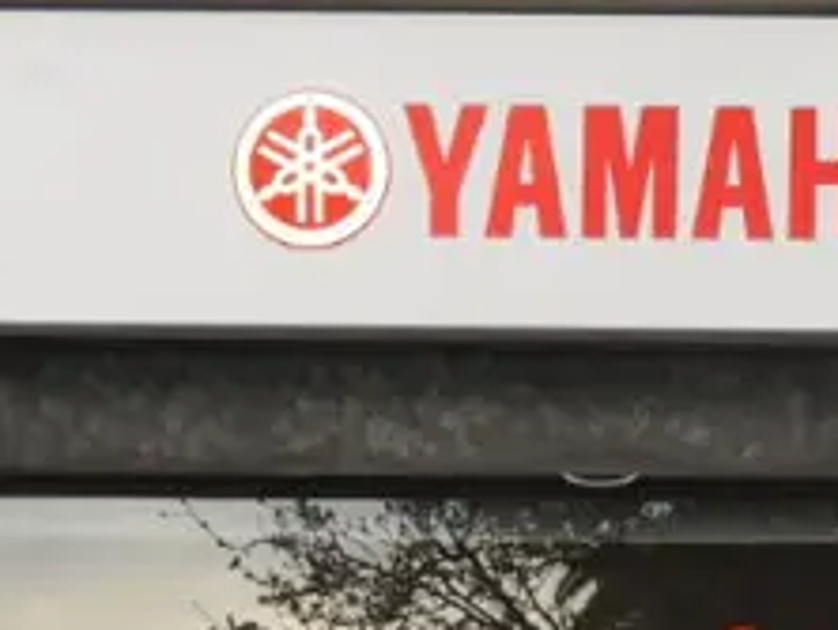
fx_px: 5235
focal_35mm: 216
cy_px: 1656
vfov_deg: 6.5
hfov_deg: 9.1
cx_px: 649
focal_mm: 7.2
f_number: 3.8
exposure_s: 1/30
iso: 100
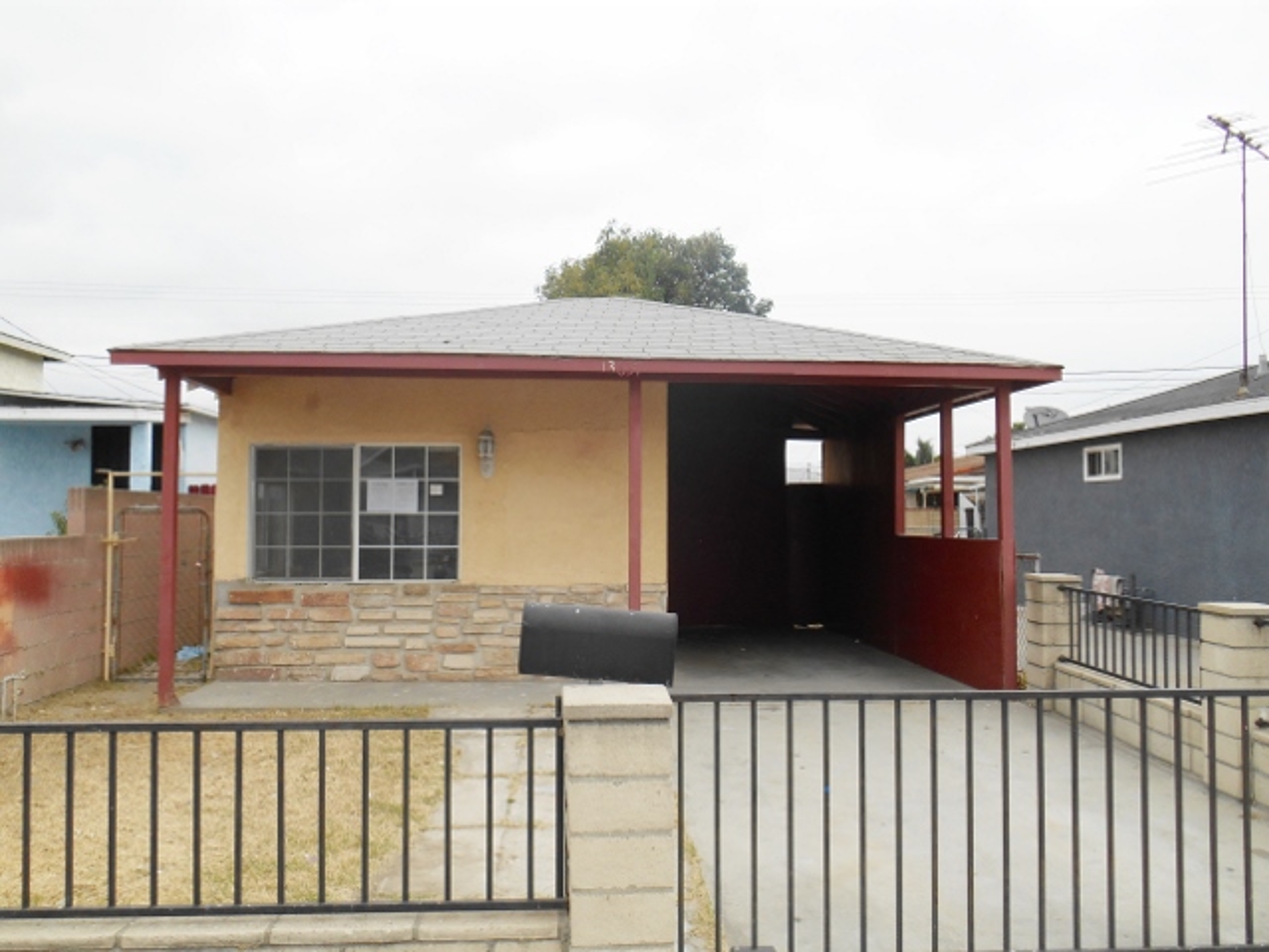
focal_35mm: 26
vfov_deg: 53.1
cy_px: 476
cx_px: 634
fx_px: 953
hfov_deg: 67.3
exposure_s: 1/640
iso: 80
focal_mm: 4.7
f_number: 3.4
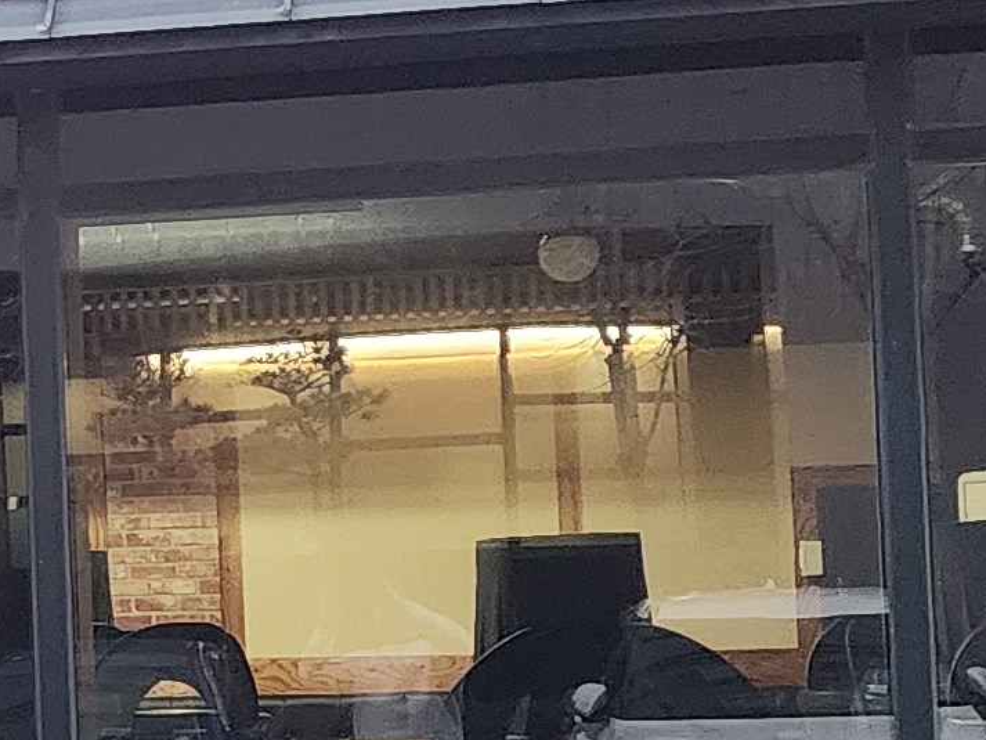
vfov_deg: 11.5
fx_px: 3675
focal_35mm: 129
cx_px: -646
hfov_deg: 14.0
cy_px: 524
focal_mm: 6.4
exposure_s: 1/120
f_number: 1.8
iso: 800
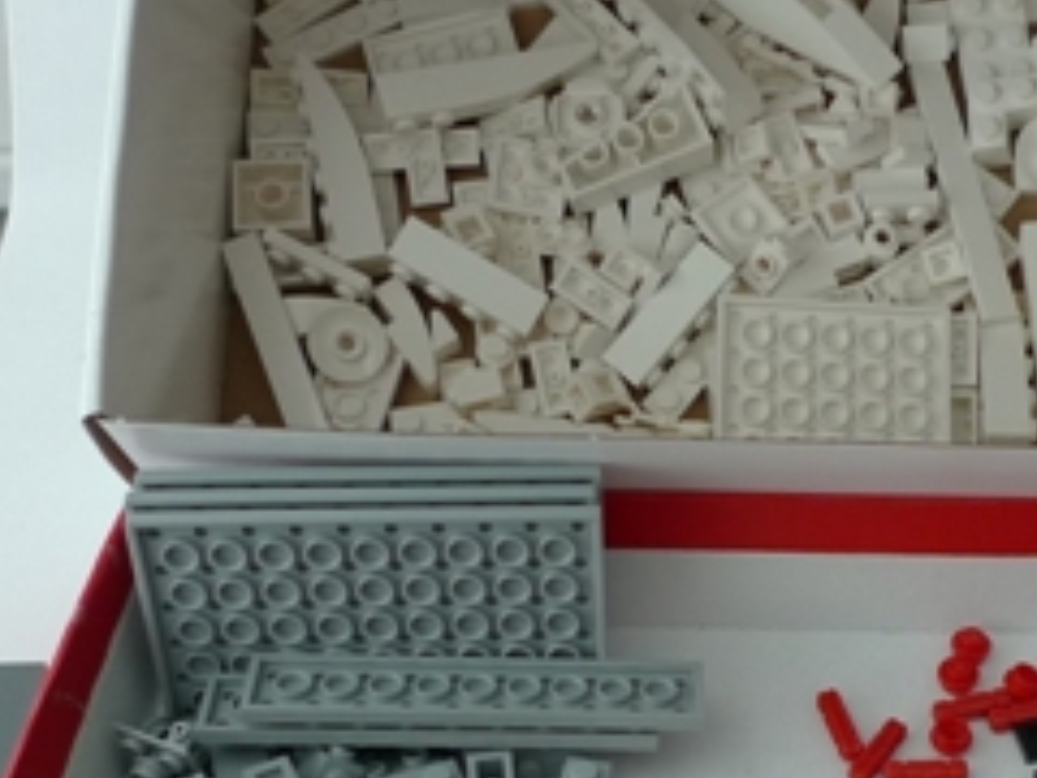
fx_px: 1917
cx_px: 808
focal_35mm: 64
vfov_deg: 22.7
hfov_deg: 29.7
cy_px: 605
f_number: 2
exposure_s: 1/30
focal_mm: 5.1
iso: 125
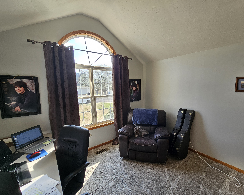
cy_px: 100
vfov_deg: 88.0
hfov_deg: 100.5
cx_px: 131
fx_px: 101
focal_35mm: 14
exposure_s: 1/153
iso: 50
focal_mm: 2.2
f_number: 2.2
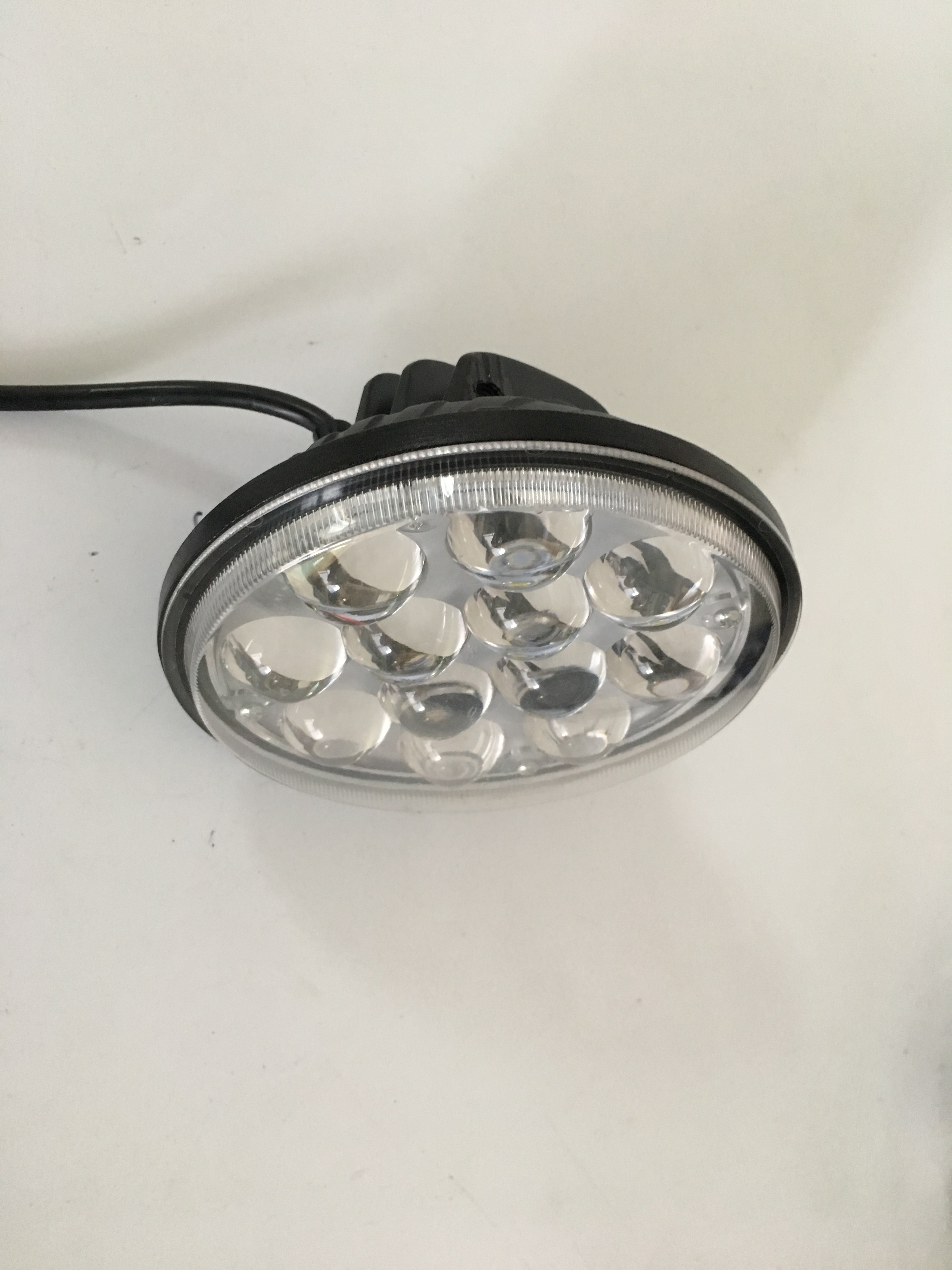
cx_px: 476
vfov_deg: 61.7
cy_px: 635
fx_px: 1063
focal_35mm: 29
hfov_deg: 48.2
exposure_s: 1/33
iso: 200
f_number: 2.2
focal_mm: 4.15
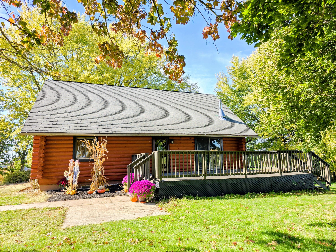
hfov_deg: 73.9
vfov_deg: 58.9
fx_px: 223
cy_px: 126
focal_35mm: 23
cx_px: 168
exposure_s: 1/359
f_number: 1.7
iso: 32
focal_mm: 6.3
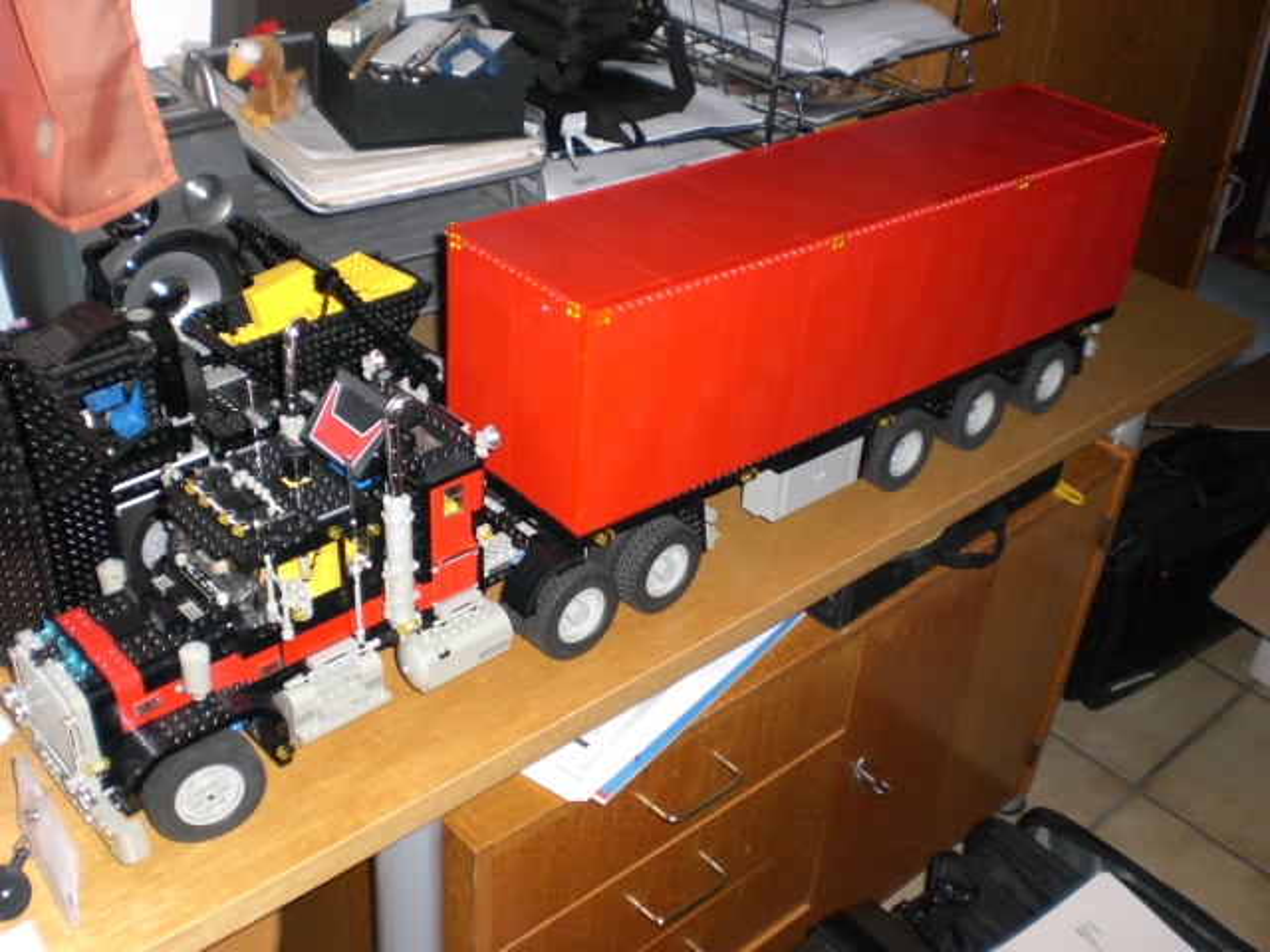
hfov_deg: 49.0
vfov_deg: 37.7
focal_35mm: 38
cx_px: 635
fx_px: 1394
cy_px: 476
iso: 200
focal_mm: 6.3
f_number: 3.1
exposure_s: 1/60
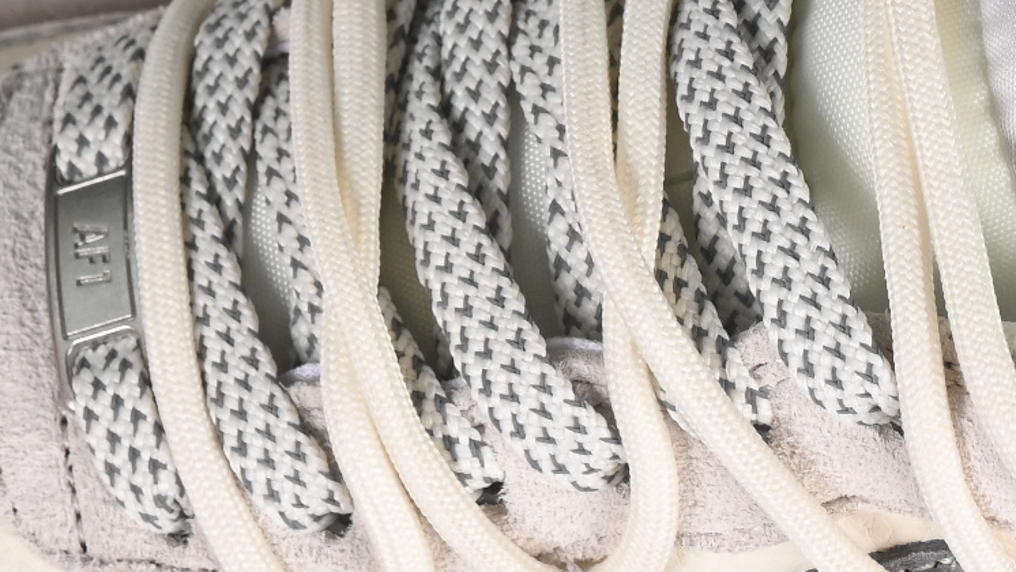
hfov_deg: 7.4
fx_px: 7895
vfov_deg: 4.1
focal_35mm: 293
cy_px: -31
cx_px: 767
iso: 160
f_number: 7.1
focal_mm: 50
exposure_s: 1/80
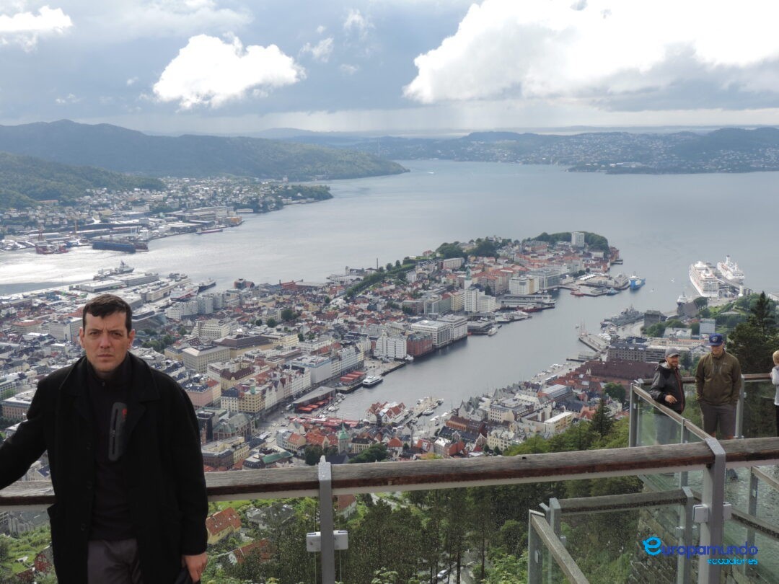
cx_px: 390
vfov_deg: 33.6
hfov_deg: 43.9
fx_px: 968
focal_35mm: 43
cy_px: 292
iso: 80
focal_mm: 7.6
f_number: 3.4
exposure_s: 1/500
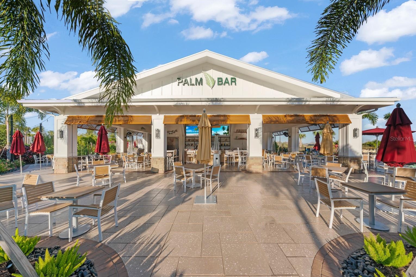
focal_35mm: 12
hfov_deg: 112.6
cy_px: 138
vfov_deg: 90.0
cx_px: 208
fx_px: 139
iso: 400
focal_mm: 12
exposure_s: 1/640
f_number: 11
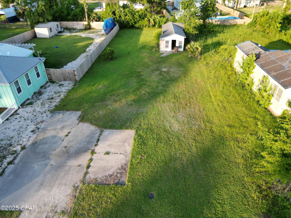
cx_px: 146
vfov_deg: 56.8
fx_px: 202
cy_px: 109
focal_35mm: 24
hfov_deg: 71.6
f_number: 1.7
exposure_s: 1/640
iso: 130
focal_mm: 6.72
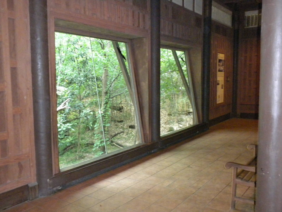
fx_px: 301
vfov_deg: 38.7
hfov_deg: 50.1
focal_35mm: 37
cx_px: 141
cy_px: 106
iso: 800
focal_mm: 6.6
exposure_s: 1/30
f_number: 3.5
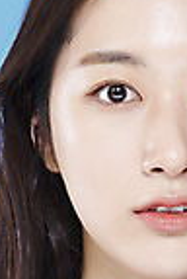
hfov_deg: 4.7
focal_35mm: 293
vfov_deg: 7.0
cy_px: 236
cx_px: 157
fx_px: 2272
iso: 64
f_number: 11
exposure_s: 1/125
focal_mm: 105
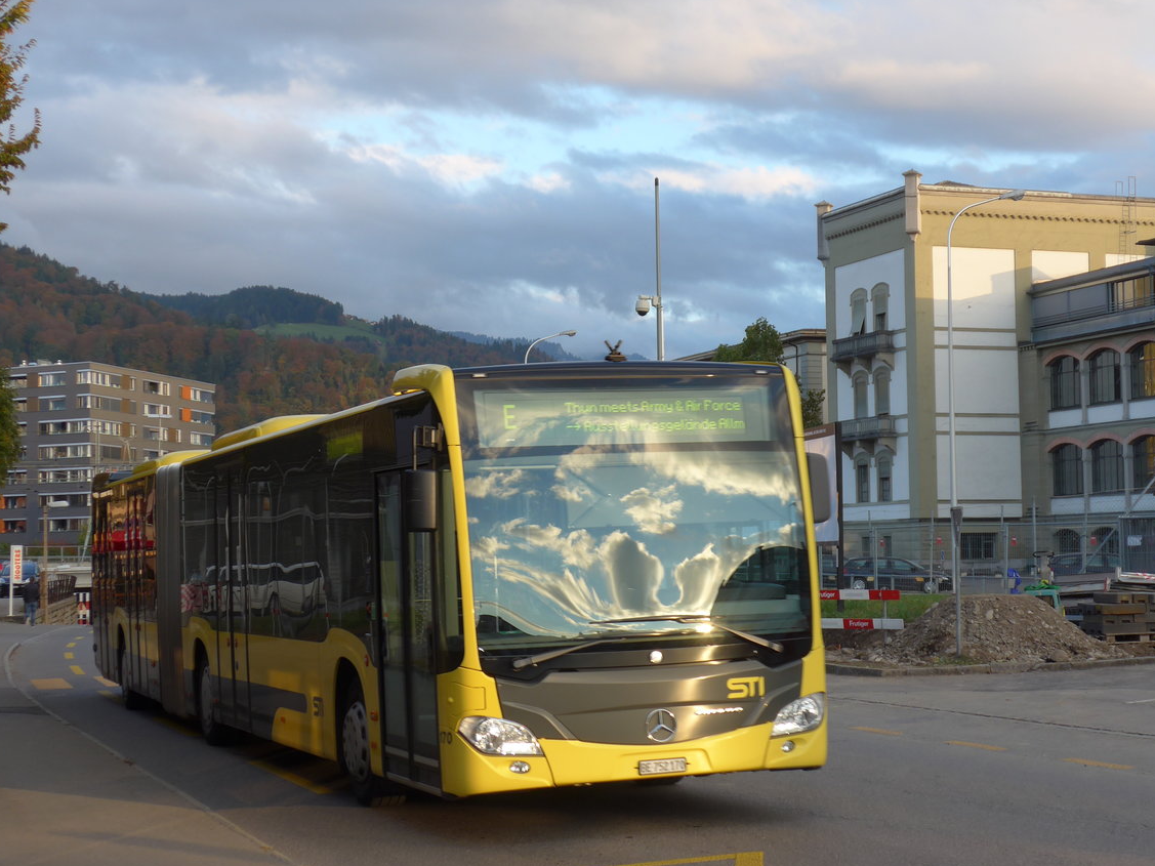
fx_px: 2202
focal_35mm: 66
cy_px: 447
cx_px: 587
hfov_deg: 29.4
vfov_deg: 22.2
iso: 80
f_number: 3.7
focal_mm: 12.7
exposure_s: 1/160
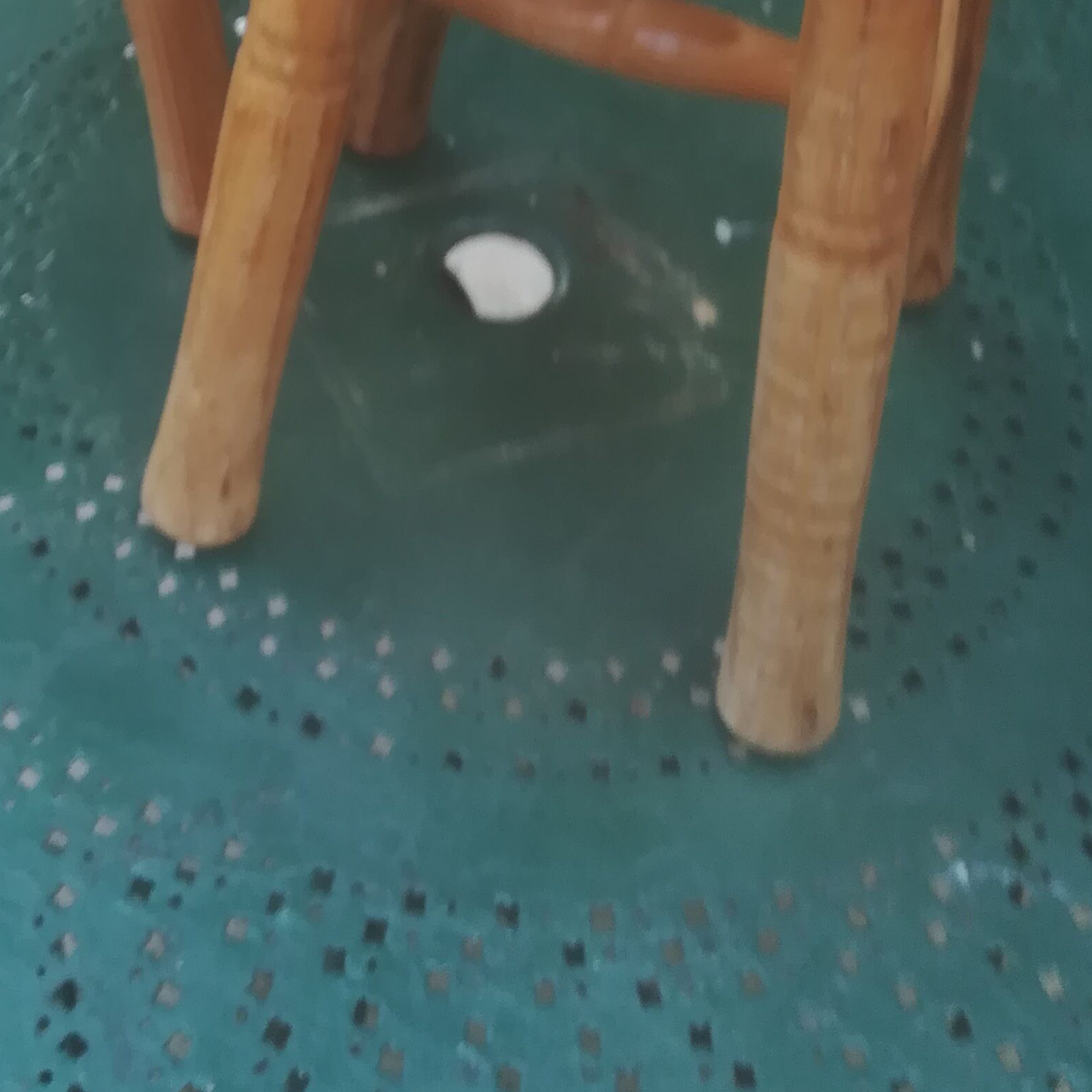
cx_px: 284
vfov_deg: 28.3
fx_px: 2070
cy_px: 77
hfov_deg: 29.1
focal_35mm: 58
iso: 64
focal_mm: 3.83
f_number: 2.2
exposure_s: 1/50
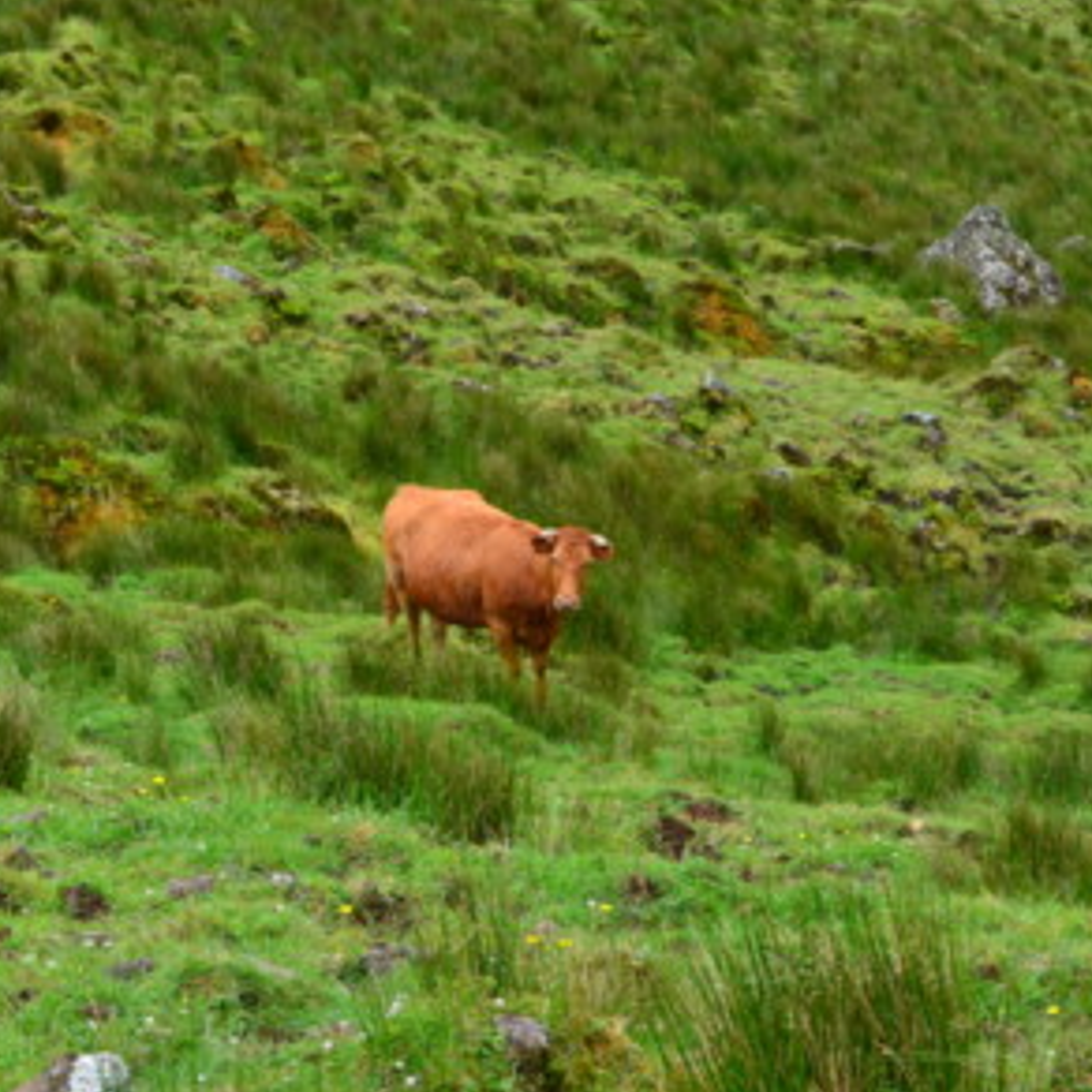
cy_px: 525
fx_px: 4273
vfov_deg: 14.6
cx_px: 430
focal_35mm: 120
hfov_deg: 14.6
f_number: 11
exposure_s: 1/100
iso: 200
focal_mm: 55
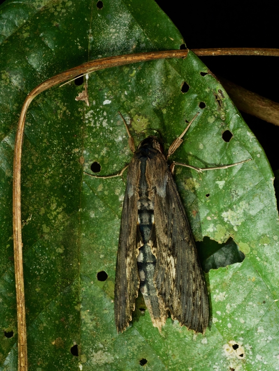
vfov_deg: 16.4
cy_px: 186
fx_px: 1289
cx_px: 140
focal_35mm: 120
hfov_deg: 12.4
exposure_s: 1/60
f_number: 16
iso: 800
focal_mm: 60
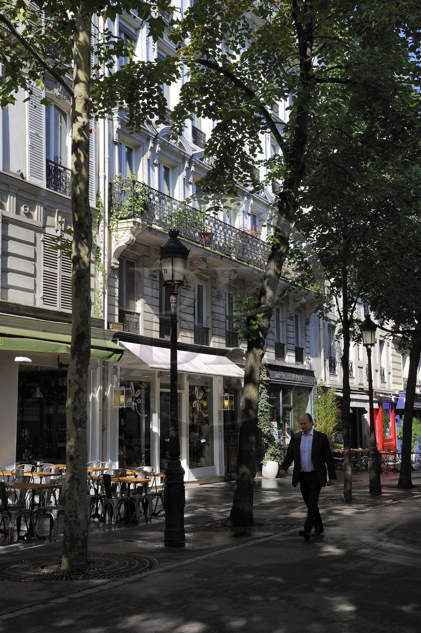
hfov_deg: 28.0
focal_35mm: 48
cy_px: 316
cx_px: 210
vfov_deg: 41.1
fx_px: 843
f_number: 9
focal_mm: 48
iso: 200
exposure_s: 1/200
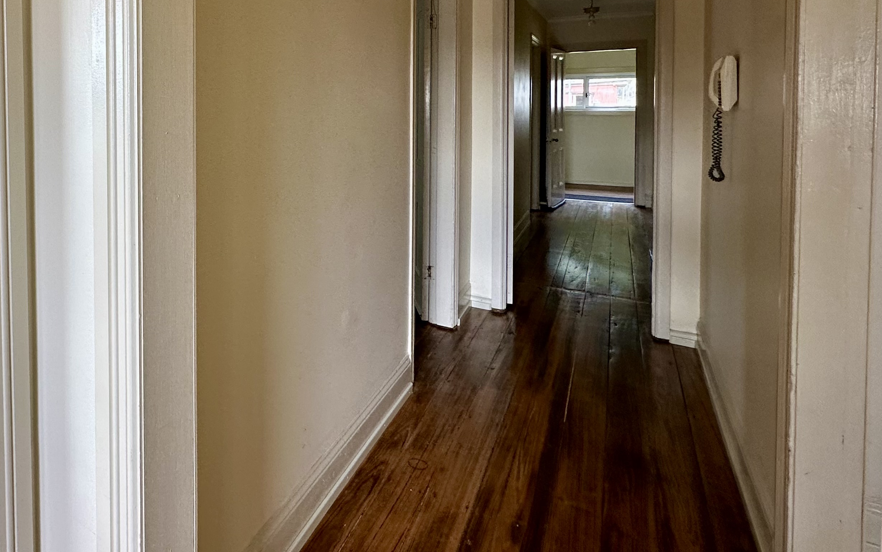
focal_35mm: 24
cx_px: 197
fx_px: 577
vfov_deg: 48.6
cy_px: 122
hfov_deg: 68.7
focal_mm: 2.22
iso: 80
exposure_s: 1/99
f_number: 2.2
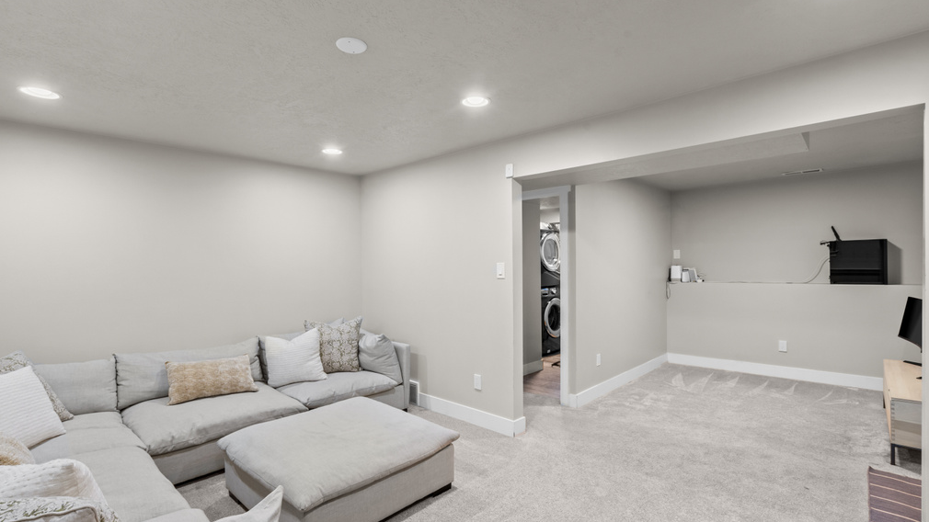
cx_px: 464
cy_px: 272
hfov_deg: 95.9
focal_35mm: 17
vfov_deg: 63.9
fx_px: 419
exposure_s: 1/1.25
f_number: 10
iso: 500
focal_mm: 16
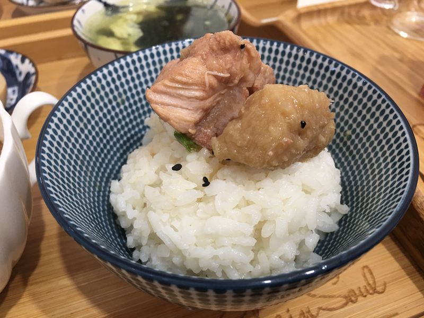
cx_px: 212
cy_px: 159
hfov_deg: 61.7
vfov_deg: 48.2
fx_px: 355
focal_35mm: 29
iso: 25
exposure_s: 1/15
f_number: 2.2
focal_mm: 4.15
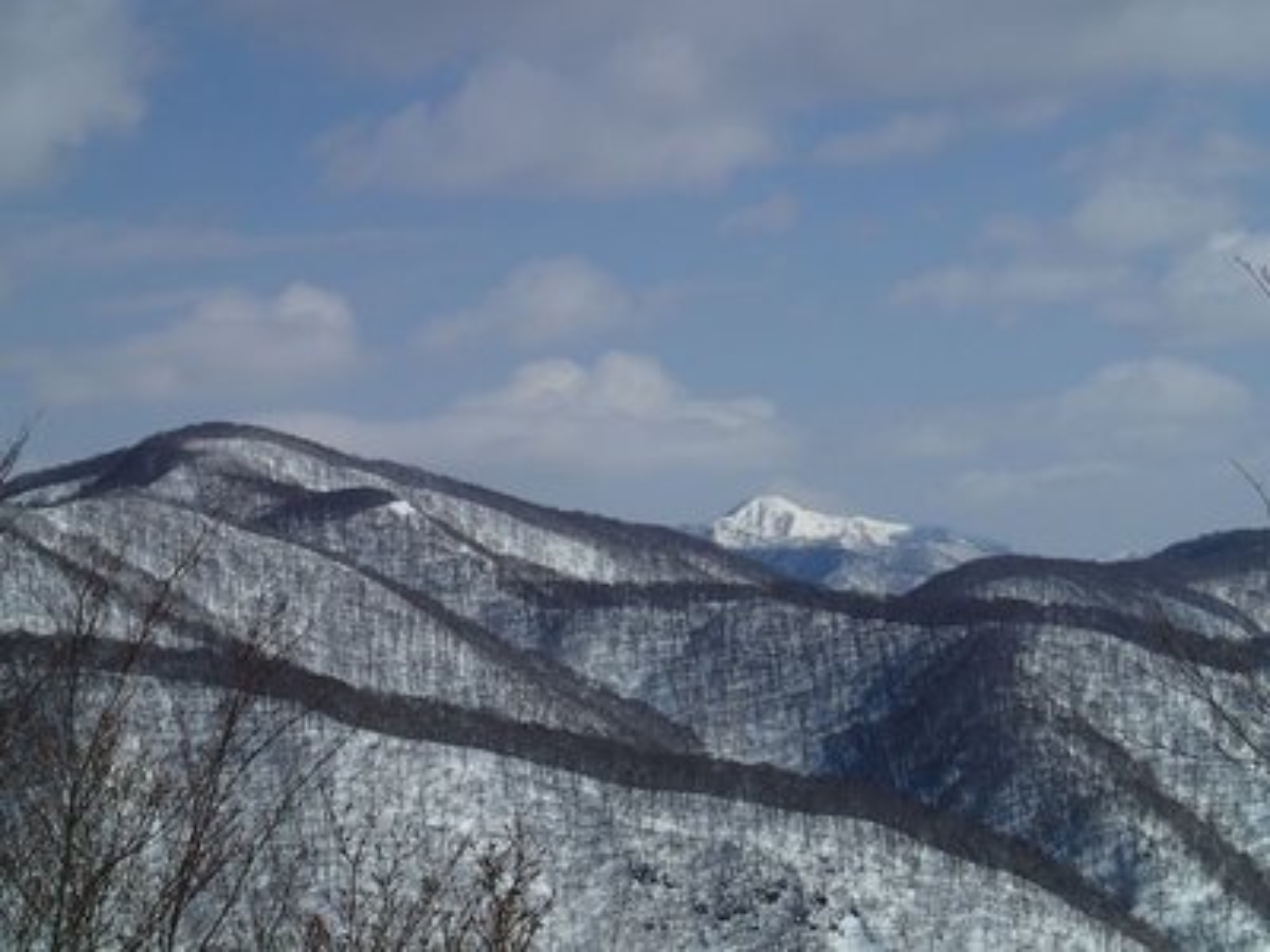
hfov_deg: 19.6
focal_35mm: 100
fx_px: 3669
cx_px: 635
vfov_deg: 14.8
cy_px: 476
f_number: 6.3
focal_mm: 18
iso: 100
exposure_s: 1/1000
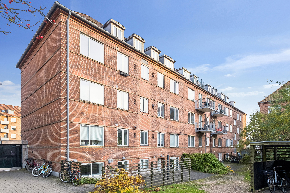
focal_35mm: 19
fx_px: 153
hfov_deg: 86.9
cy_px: 96
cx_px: 145
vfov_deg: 64.6
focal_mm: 12.6
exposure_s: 1/500
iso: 800
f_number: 4
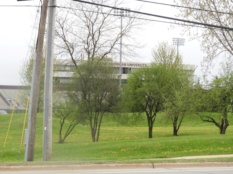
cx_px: 116
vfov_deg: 8.7
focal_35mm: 170
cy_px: 87
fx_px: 1144
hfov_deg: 11.6
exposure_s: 1/125
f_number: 5.2
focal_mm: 30.5
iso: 100
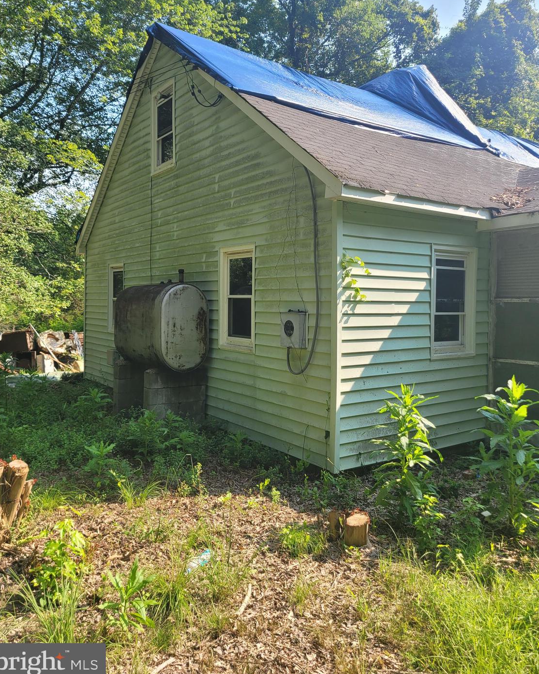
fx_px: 558
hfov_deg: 51.5
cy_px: 311
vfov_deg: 62.1
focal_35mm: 28
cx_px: 264
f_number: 1.8
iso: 40
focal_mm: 5.4
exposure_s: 1/827
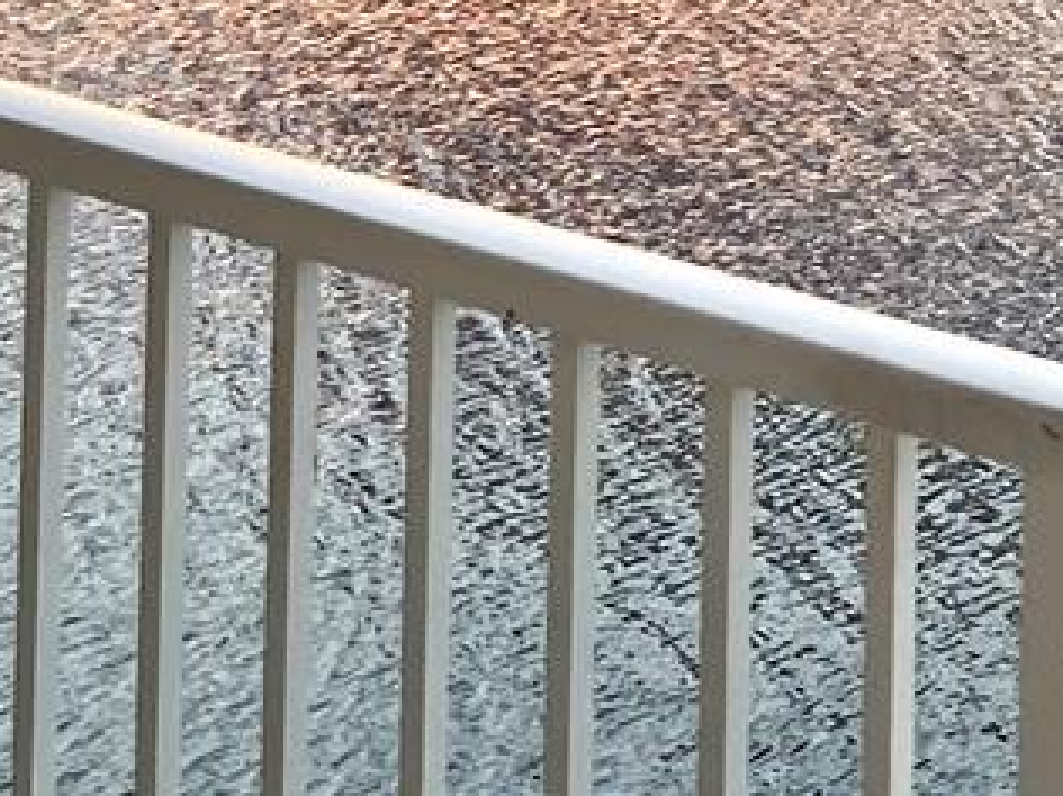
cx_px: 695
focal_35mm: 132
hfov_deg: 14.9
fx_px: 4052
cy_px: -1191
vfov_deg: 9.7
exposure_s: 1/628
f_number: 1.5
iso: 50
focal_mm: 5.7
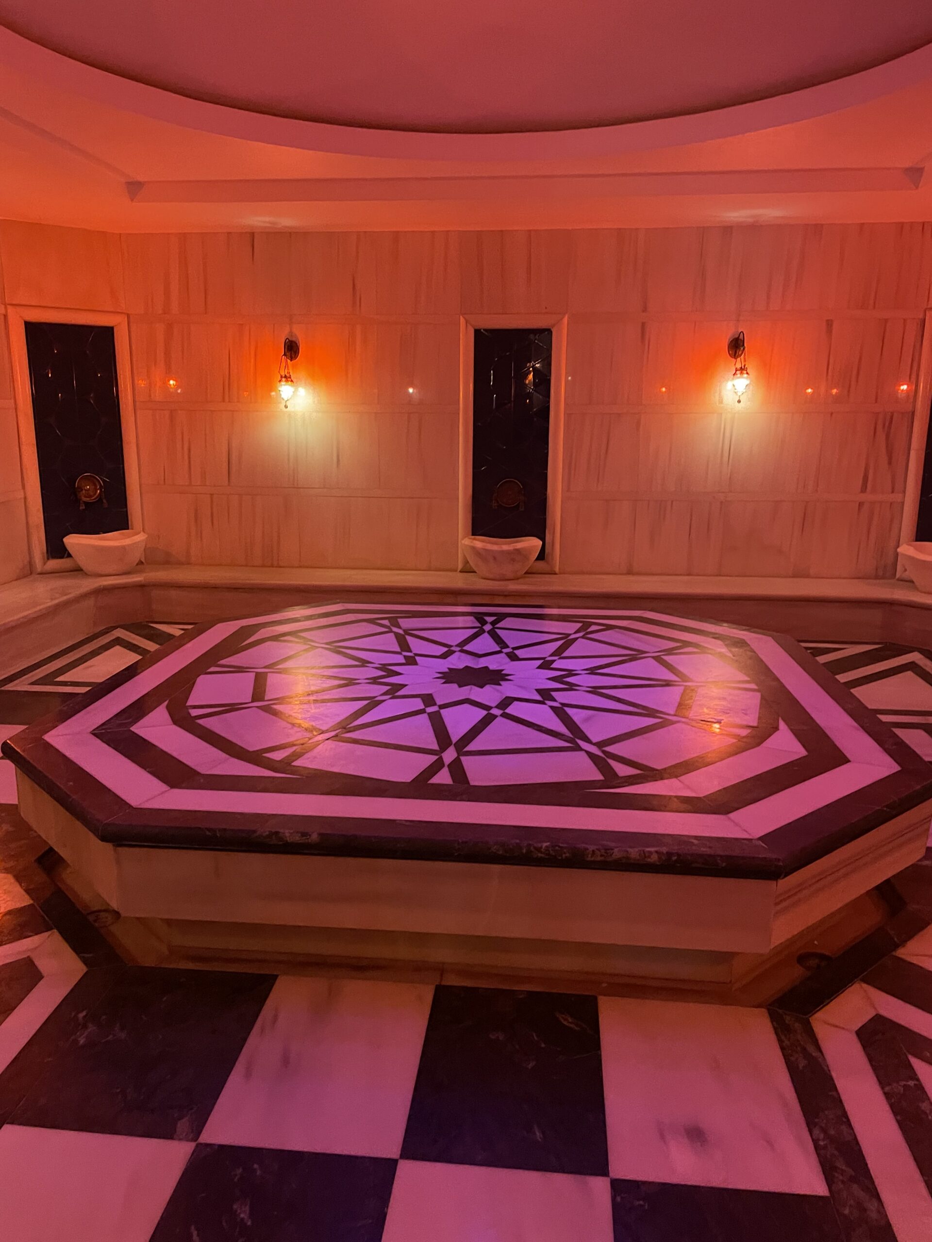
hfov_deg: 53.1
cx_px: 466
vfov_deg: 67.3
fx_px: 933
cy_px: 621
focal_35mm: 26
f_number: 1.6
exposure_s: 1/25
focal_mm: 4.2
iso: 500
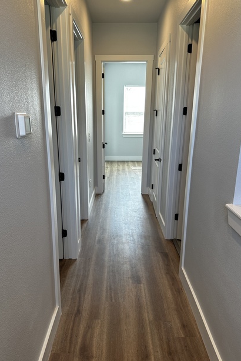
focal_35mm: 26
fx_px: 261
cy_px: 187
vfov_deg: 69.3
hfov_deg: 49.5
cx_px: 110
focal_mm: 6.86
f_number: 1.78
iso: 125
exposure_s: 1/120
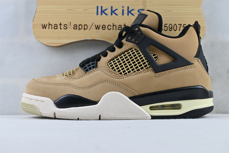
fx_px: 363
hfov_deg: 35.1
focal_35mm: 57
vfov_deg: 23.8
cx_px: 114
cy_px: 76
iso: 100
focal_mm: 38
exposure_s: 1/40
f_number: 5.6
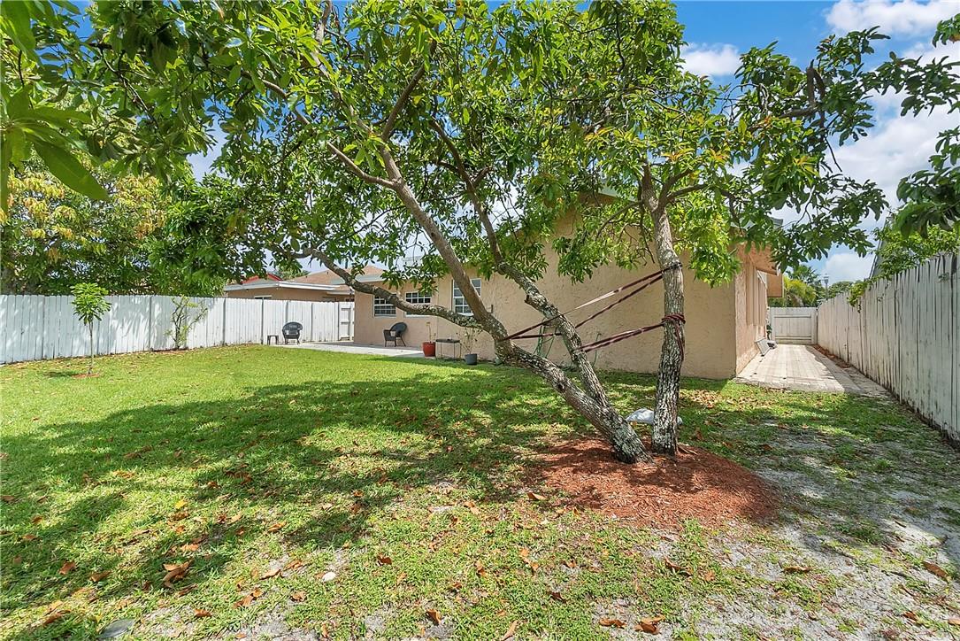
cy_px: 320
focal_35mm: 15
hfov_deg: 100.4
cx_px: 480
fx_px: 400
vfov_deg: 77.4
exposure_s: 1/100
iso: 500
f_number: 13
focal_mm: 10
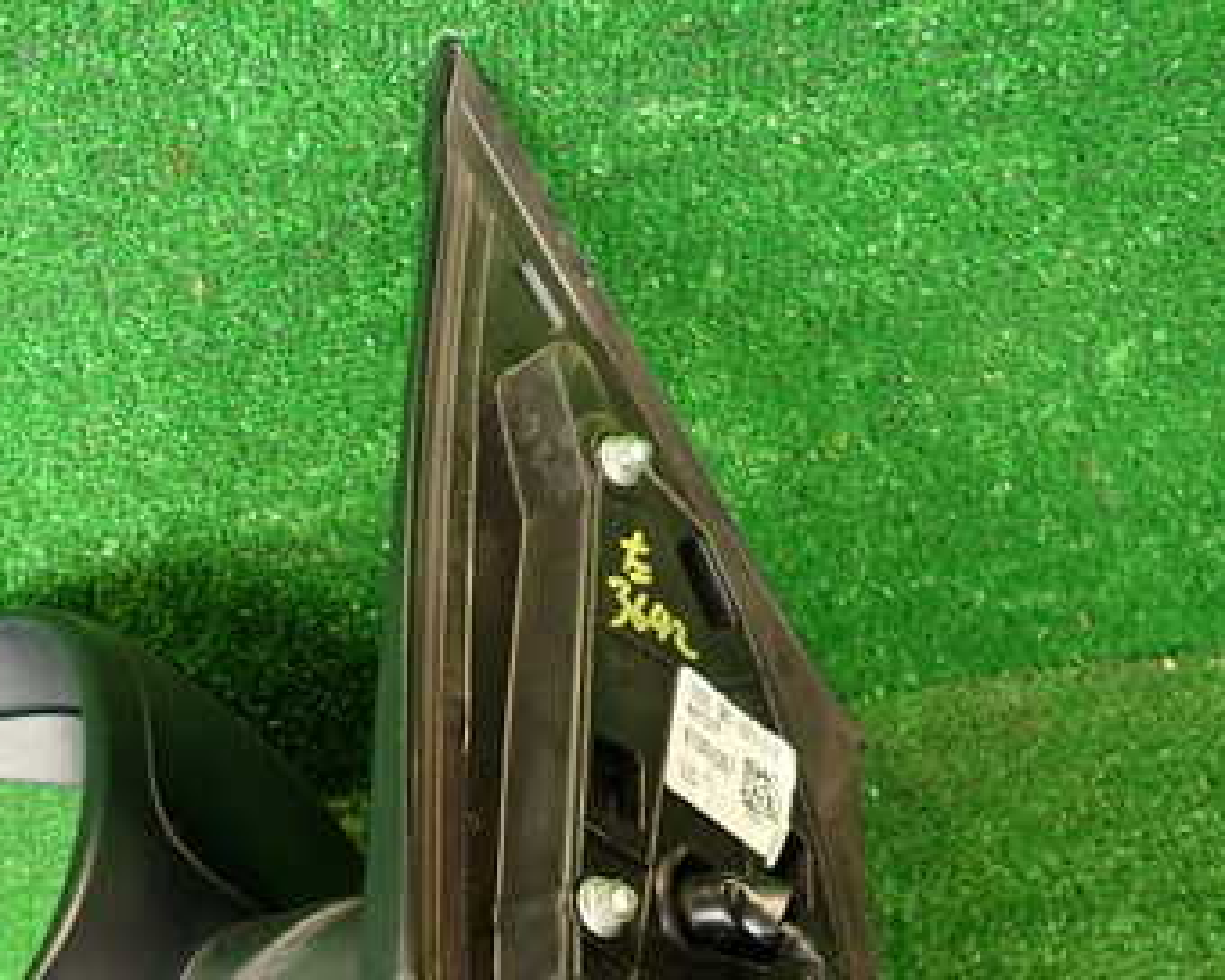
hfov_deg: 41.4
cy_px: 753
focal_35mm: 43
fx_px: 1559
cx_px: 274
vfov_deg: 34.1
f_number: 2
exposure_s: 1/40
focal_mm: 4.5
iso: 200
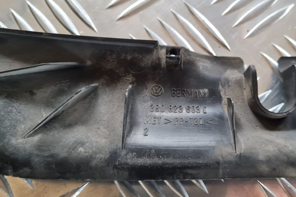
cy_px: 93
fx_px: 296
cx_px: 181
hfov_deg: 52.7
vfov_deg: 36.9
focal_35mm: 36
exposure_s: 1/50
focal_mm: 5.4
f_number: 1.8
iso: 160
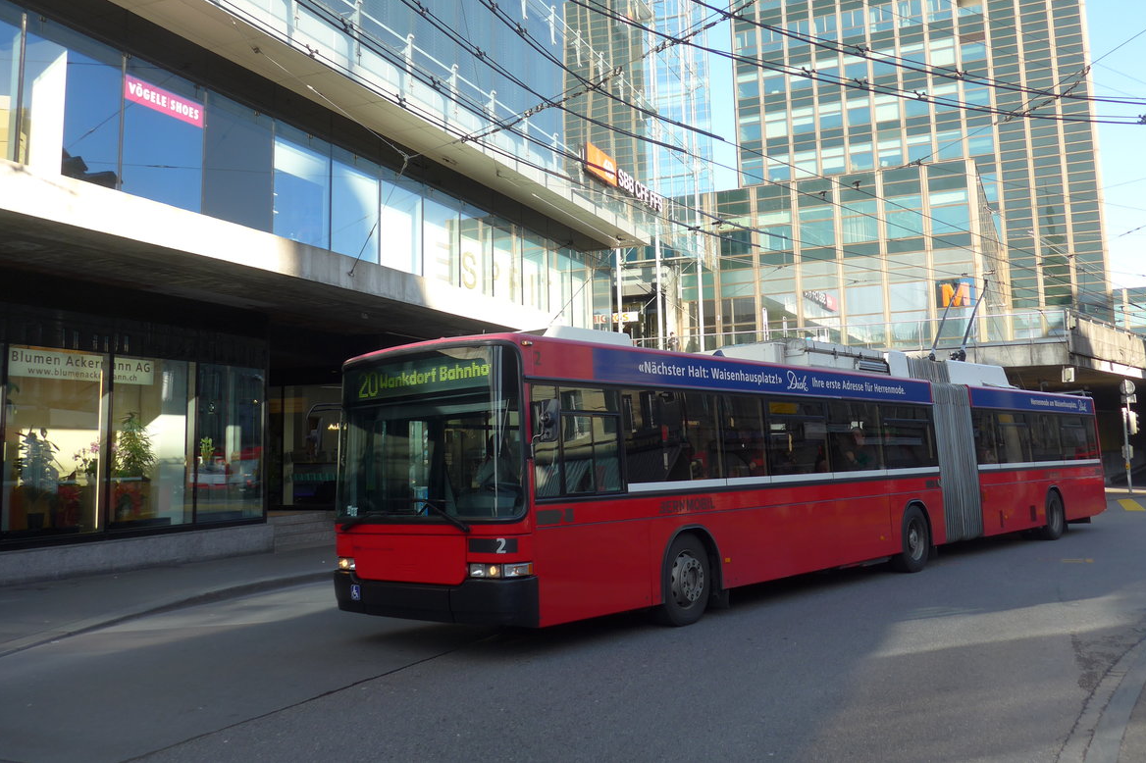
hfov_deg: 60.3
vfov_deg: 42.2
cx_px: 585
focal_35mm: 31
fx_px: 986
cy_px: 323
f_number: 2.8
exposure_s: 1/320
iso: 80
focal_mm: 6
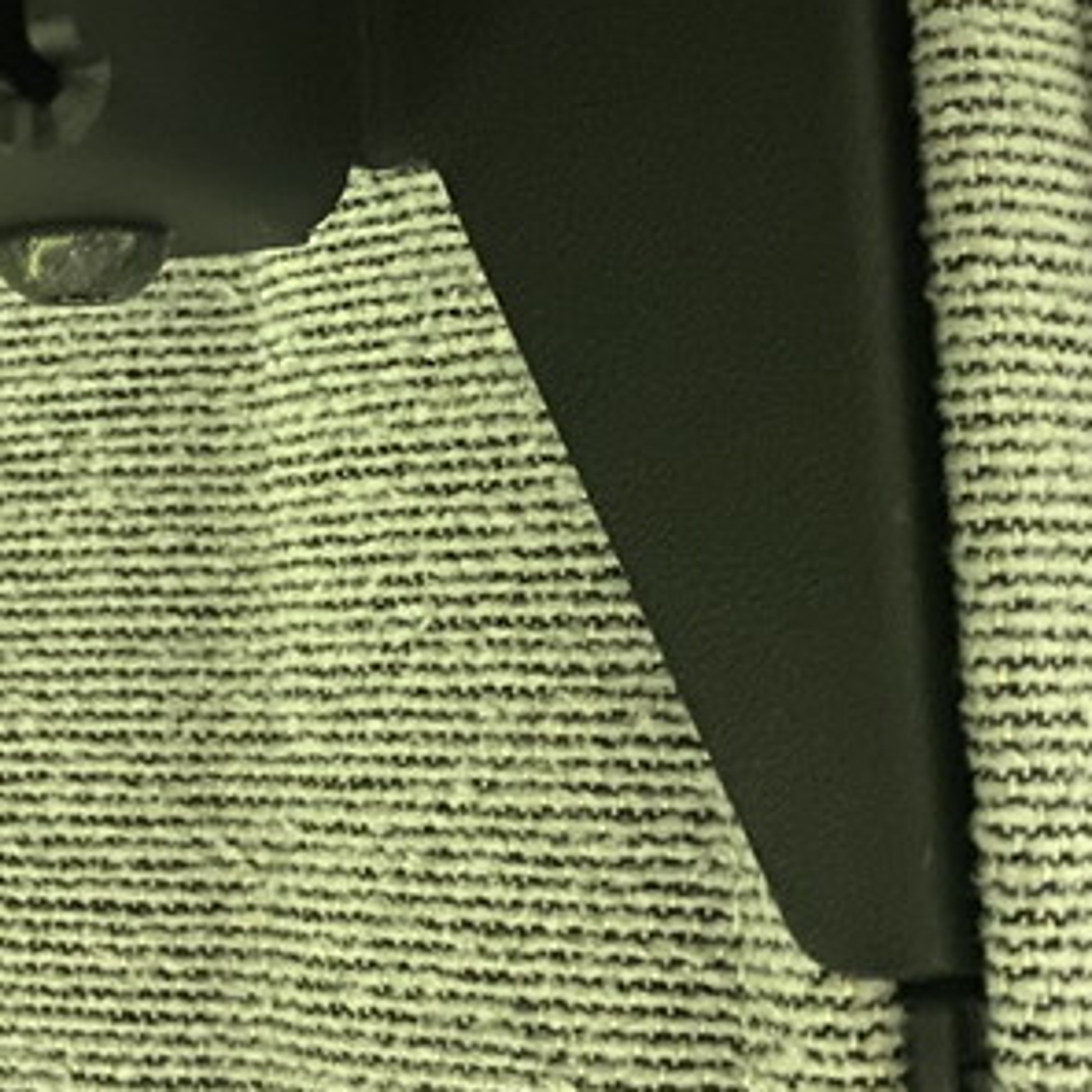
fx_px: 2605
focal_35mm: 73
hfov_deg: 23.1
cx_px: 133
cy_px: 194
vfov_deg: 23.3
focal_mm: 4.25
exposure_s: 1/17
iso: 1000
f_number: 1.8
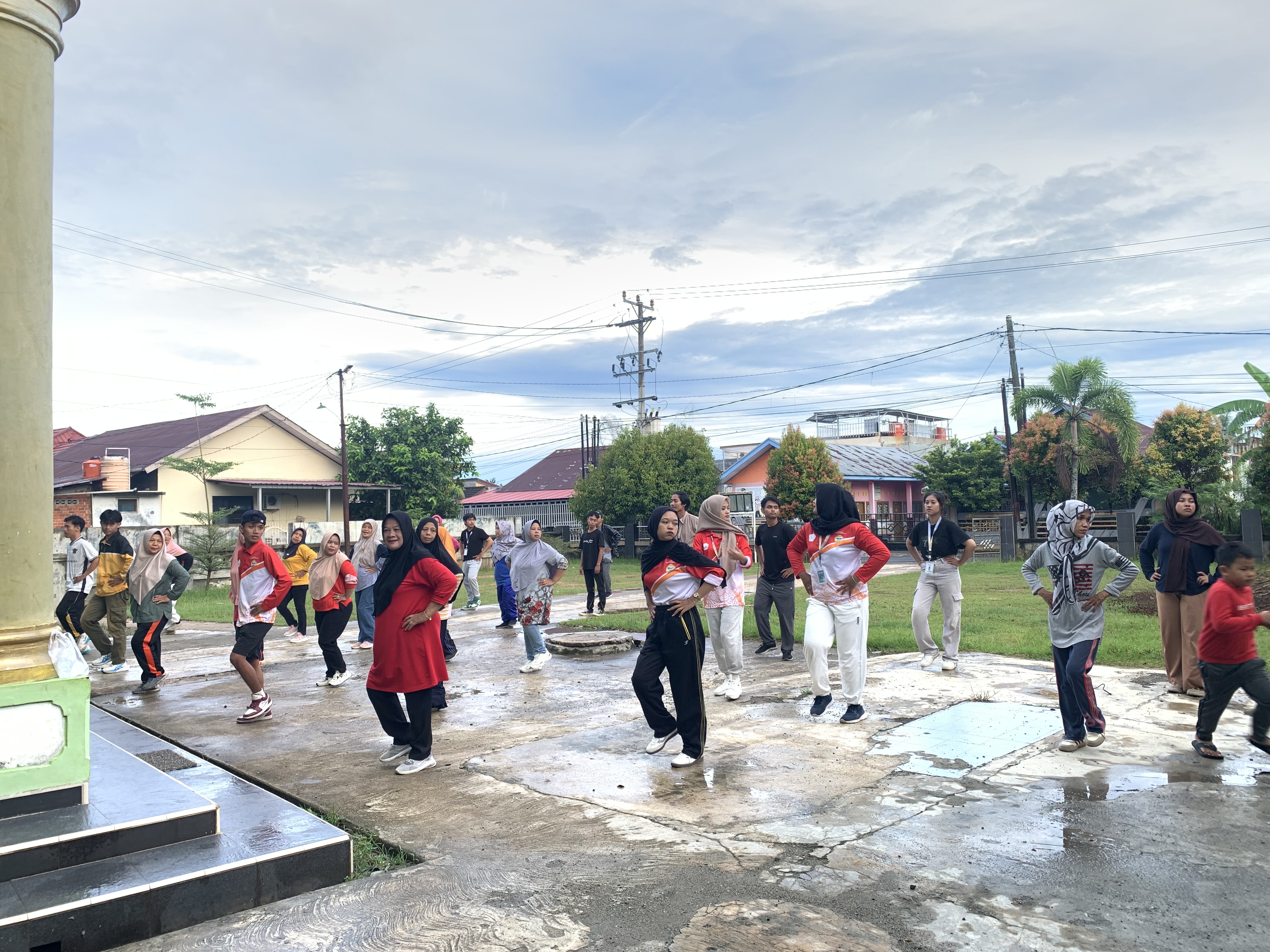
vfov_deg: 53.1
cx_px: 635
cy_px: 476
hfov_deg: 67.3
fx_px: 954
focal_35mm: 26
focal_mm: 4.25
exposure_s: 1/122
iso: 25
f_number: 1.8
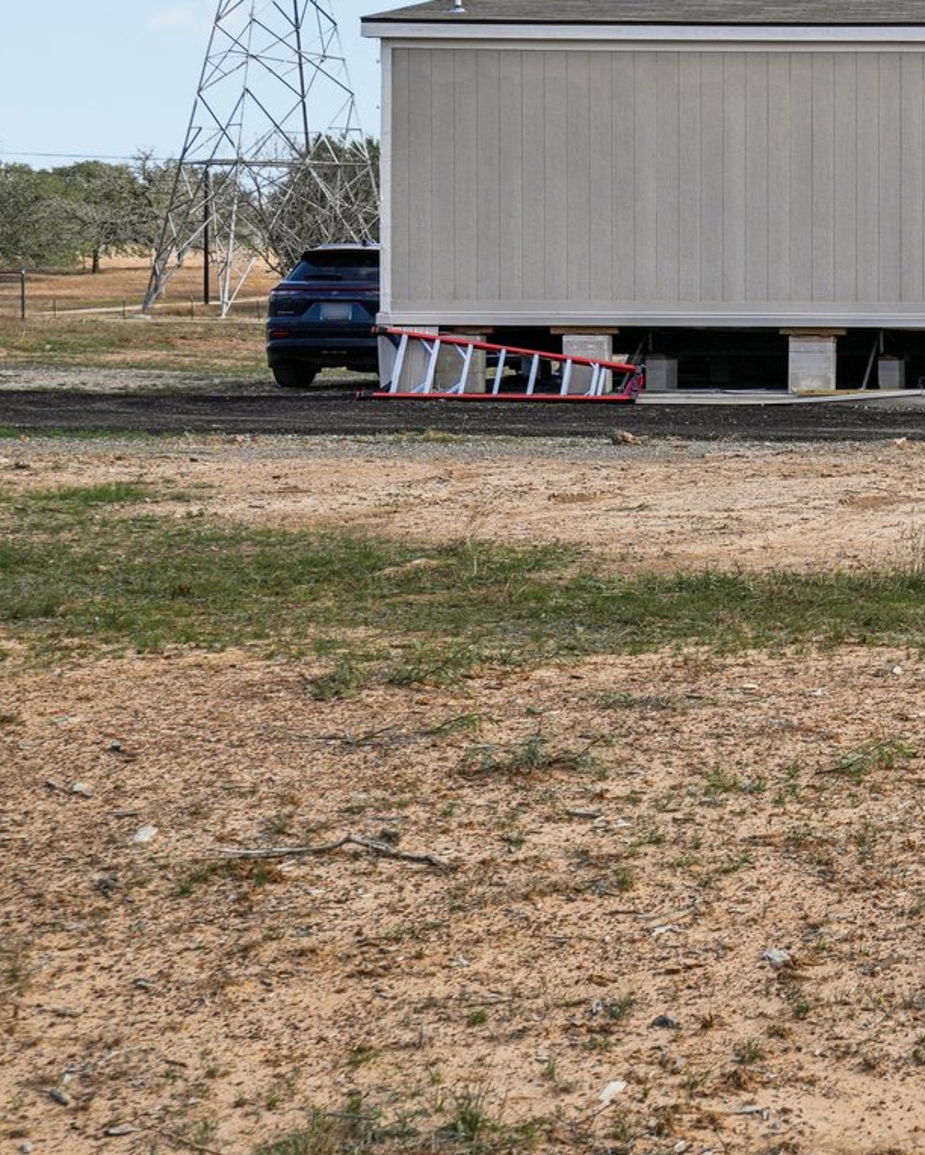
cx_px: 1502
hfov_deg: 15.7
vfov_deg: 21.5
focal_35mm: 88
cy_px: 282
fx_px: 3009
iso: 200
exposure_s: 1/500
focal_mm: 35
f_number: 8
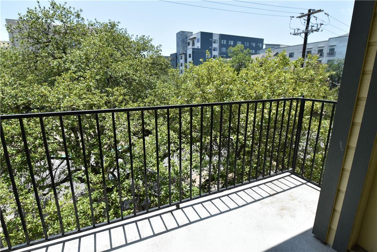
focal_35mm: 18
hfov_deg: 90.0
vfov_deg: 67.4
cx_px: 188
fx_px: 188
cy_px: 126
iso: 200
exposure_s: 1/350
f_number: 8
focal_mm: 12
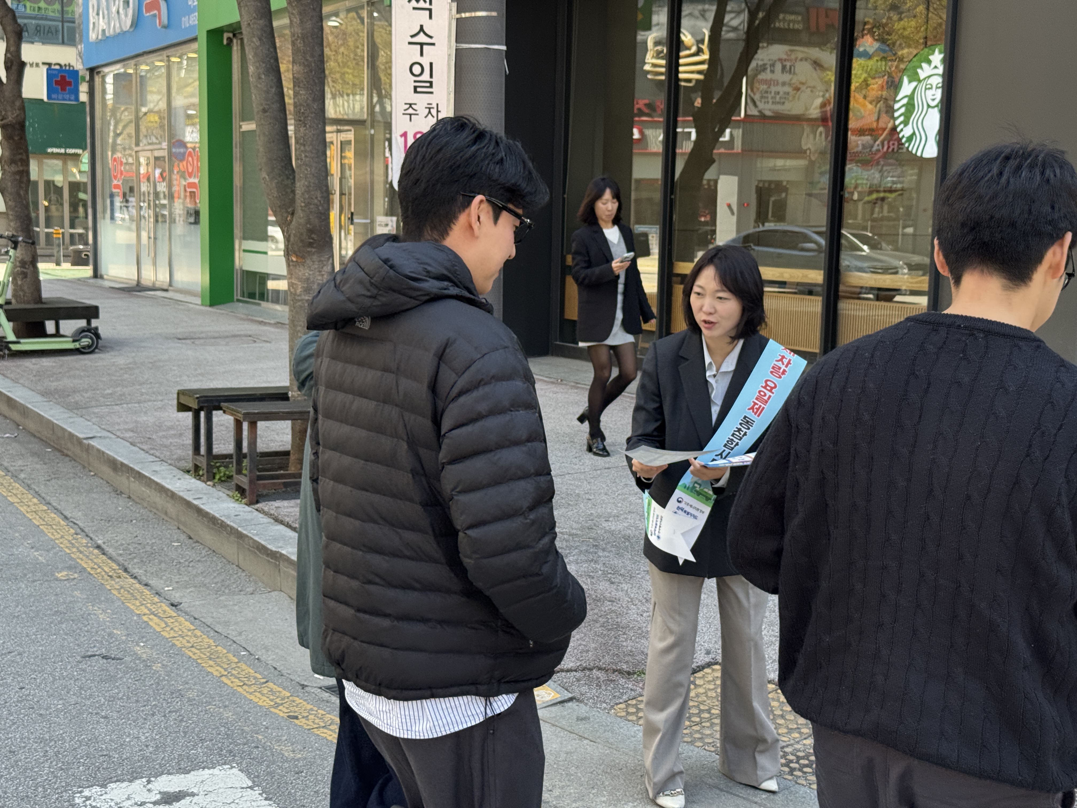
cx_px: 538
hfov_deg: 39.7
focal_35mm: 48
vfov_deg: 30.3
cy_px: 404
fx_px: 1493
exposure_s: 1/305
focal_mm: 6.76
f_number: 1.78
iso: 64
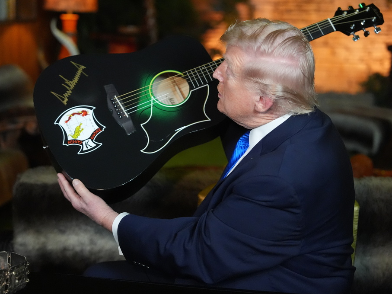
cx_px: 194
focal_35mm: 76
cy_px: 147
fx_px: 861
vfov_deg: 19.4
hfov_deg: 25.7
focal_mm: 70
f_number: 2.8
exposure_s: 1/320
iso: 8000
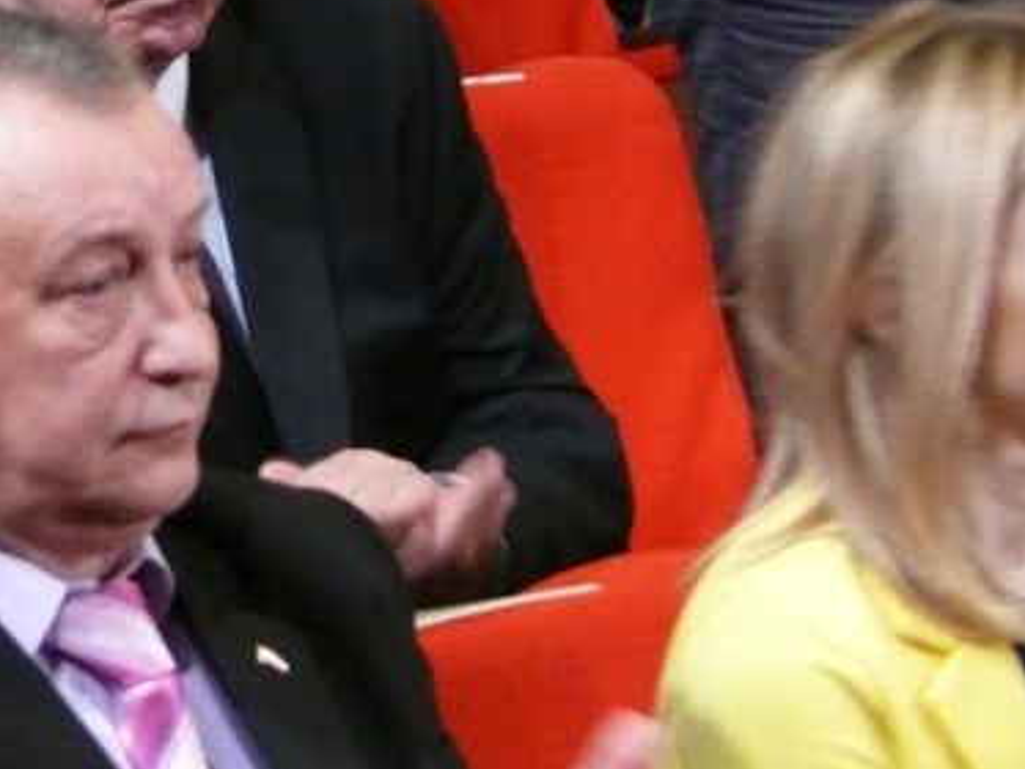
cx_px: -89
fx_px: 25473
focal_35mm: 860
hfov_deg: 2.3
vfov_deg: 1.7
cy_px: -52
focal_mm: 78.2
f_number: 3.7
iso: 400
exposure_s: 1/20
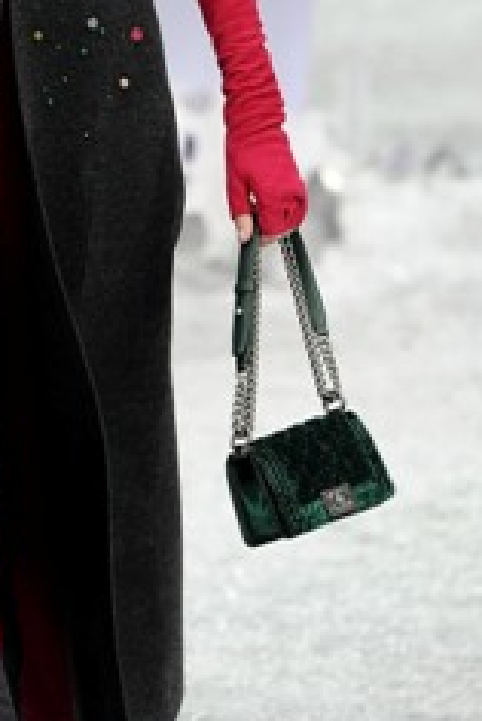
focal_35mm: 542
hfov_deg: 2.5
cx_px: -5
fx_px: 10853
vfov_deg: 3.8
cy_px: 171
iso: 800
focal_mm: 200
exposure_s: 1/1000
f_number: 4
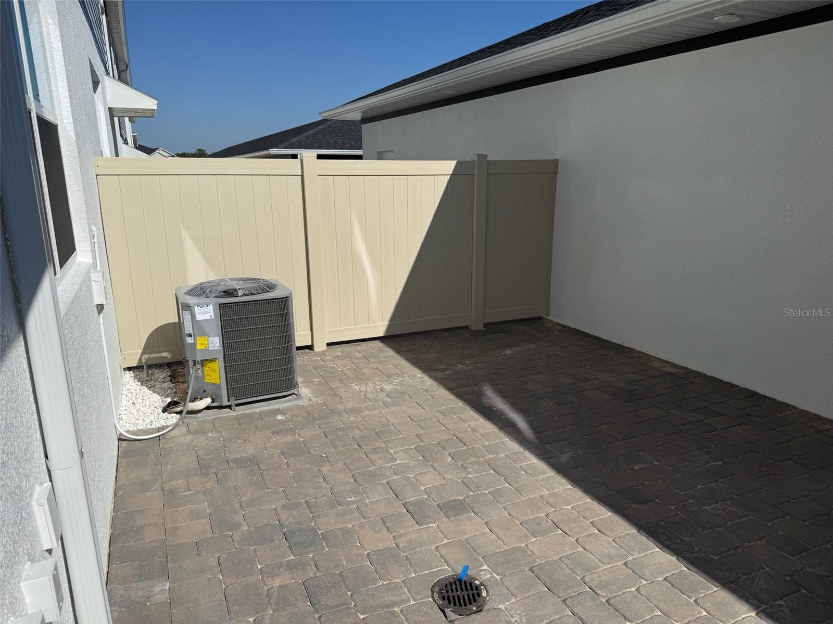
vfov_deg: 56.8
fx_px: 578
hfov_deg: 71.6
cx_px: 416
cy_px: 312
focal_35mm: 24
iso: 80
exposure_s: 1/11905
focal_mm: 6.76
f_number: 1.78
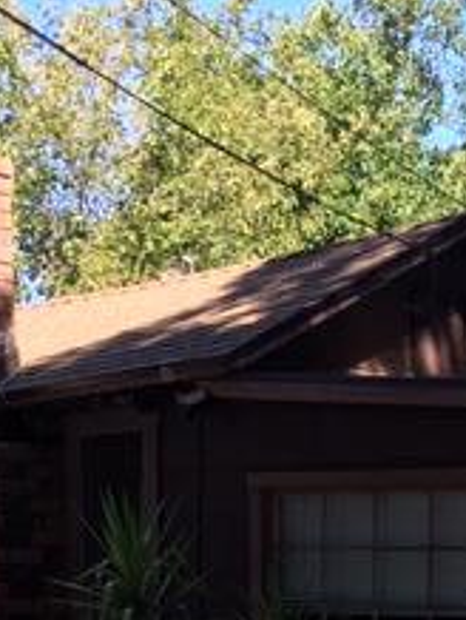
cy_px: 904
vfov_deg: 20.1
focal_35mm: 85
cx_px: 213
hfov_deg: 17.4
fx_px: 1523
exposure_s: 1/300
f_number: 2.2
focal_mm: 4.15
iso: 25
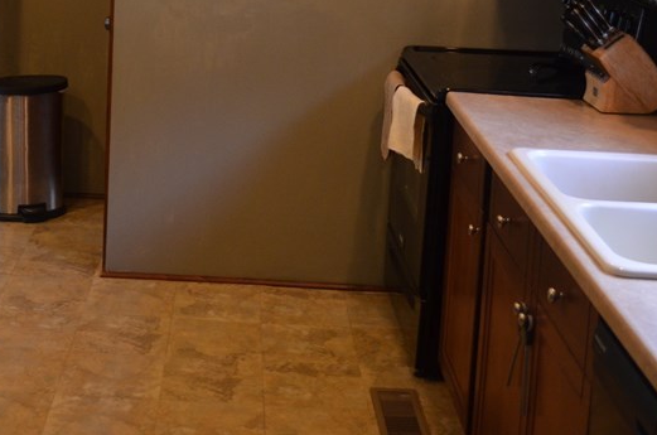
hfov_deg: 29.1
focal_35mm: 69
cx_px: 206
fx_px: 1257
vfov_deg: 19.1
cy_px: 3
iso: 800
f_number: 3.8
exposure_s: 1/30
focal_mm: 22
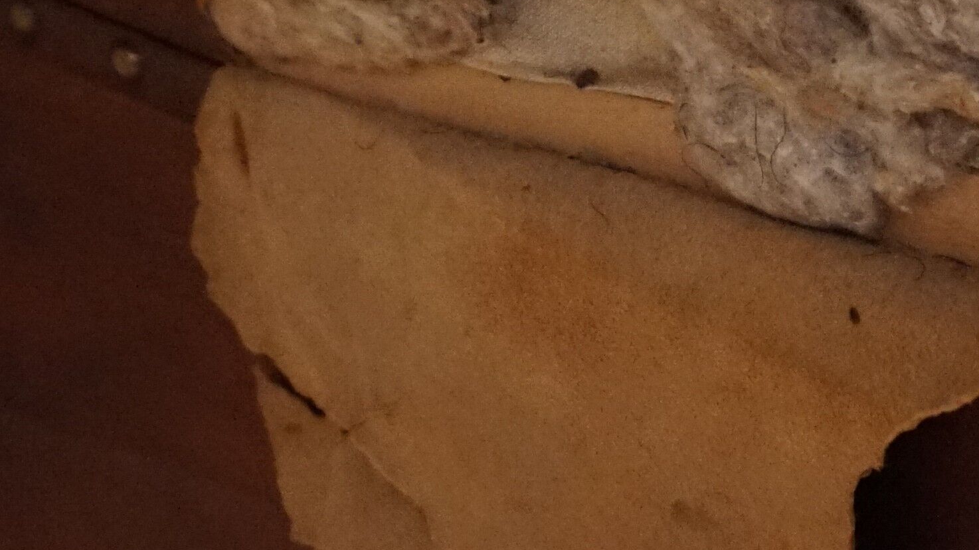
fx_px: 2414
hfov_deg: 22.1
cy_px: -33
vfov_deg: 12.8
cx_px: 962
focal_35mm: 93
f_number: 3.5
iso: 2500
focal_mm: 16
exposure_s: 1/160
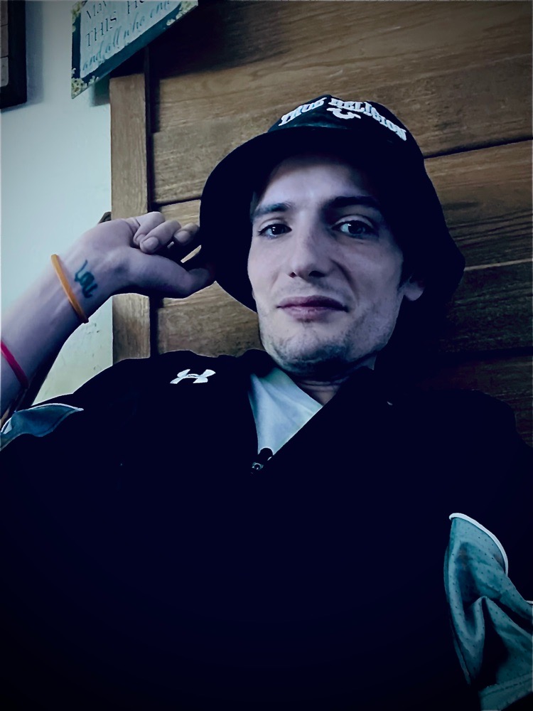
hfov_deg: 46.8
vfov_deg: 60.0
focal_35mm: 30
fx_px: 616
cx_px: 266
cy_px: 356
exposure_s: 1/15
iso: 800
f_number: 2.2
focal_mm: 2.71
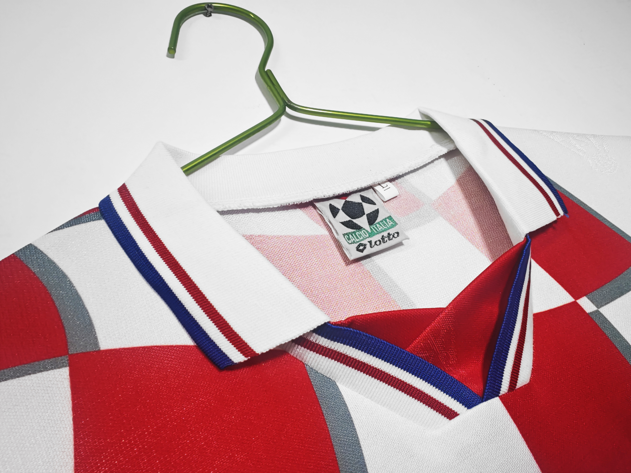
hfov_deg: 73.9
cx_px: 316
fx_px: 419
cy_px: 236
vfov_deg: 58.9
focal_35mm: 23
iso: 140
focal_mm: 2.59
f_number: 2.2
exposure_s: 1/50
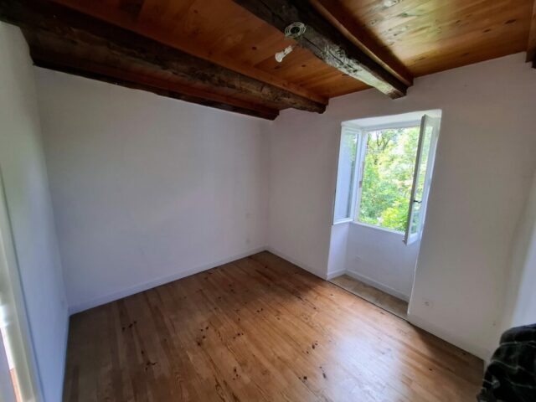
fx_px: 201
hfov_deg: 106.2
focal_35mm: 13
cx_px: 268
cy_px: 201
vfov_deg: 89.9
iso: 40
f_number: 2.2
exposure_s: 1/50
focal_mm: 1.74
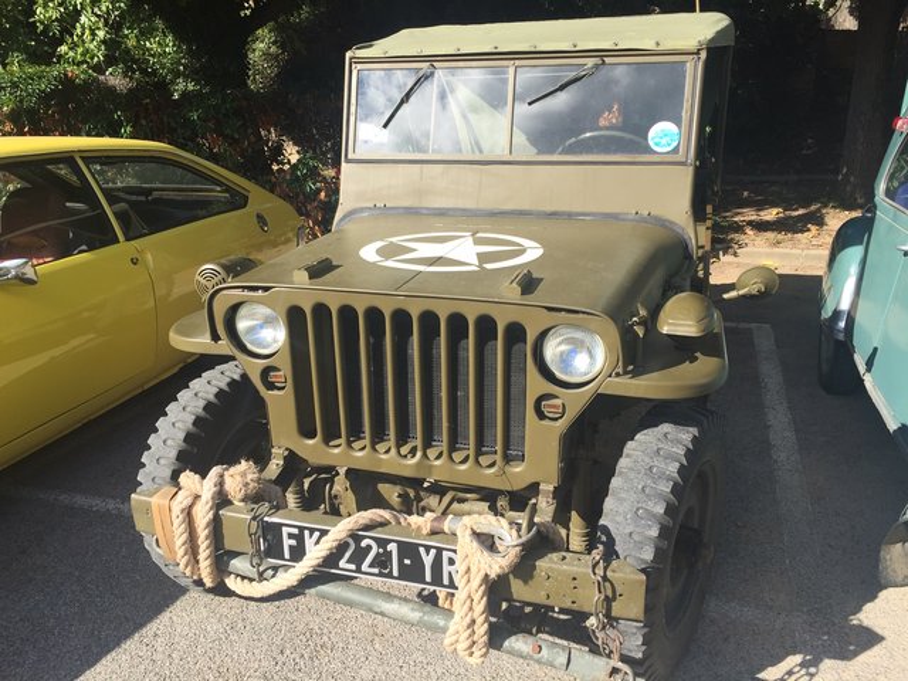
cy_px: 340
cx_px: 454
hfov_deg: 61.7
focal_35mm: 29
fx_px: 761
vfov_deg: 48.2
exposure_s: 1/1041
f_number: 2.2
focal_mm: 4.15
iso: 32
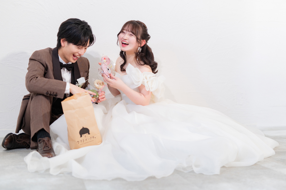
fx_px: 397
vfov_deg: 26.9
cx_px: 143
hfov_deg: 39.6
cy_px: 95
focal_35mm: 50
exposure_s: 1/160
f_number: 2.2
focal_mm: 50
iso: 800
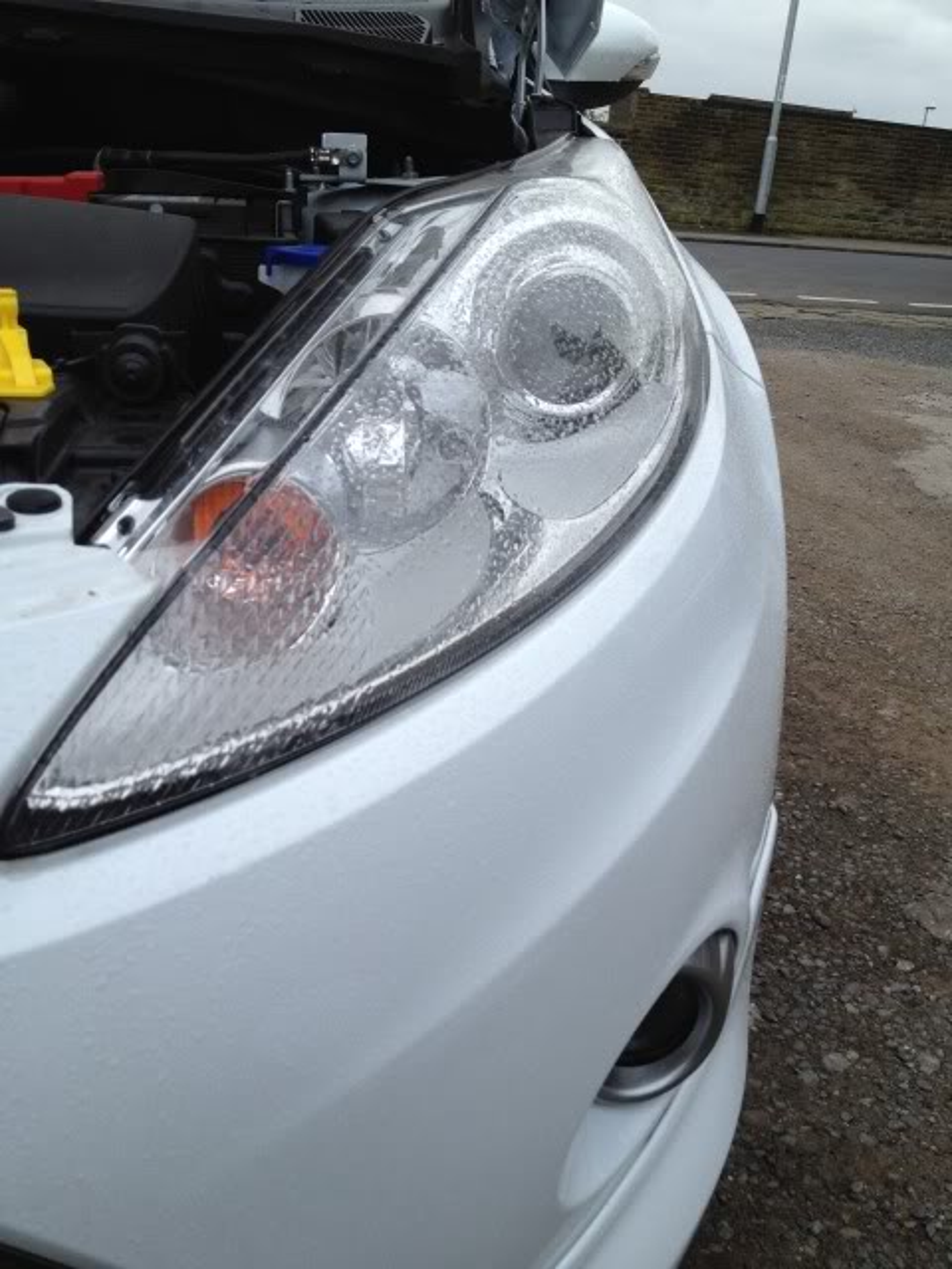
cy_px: 634
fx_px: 1283
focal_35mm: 35
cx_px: 476
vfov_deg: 52.6
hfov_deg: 40.7
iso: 64
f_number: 2.4
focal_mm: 4.3
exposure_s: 1/1042
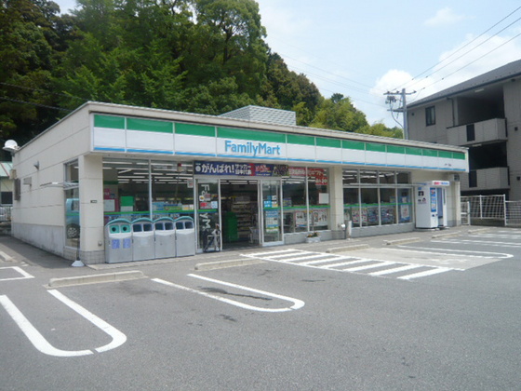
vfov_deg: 49.7
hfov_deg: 63.4
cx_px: 260
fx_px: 421
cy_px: 196
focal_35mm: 28
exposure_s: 1/160
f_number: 8
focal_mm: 4.6
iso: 100
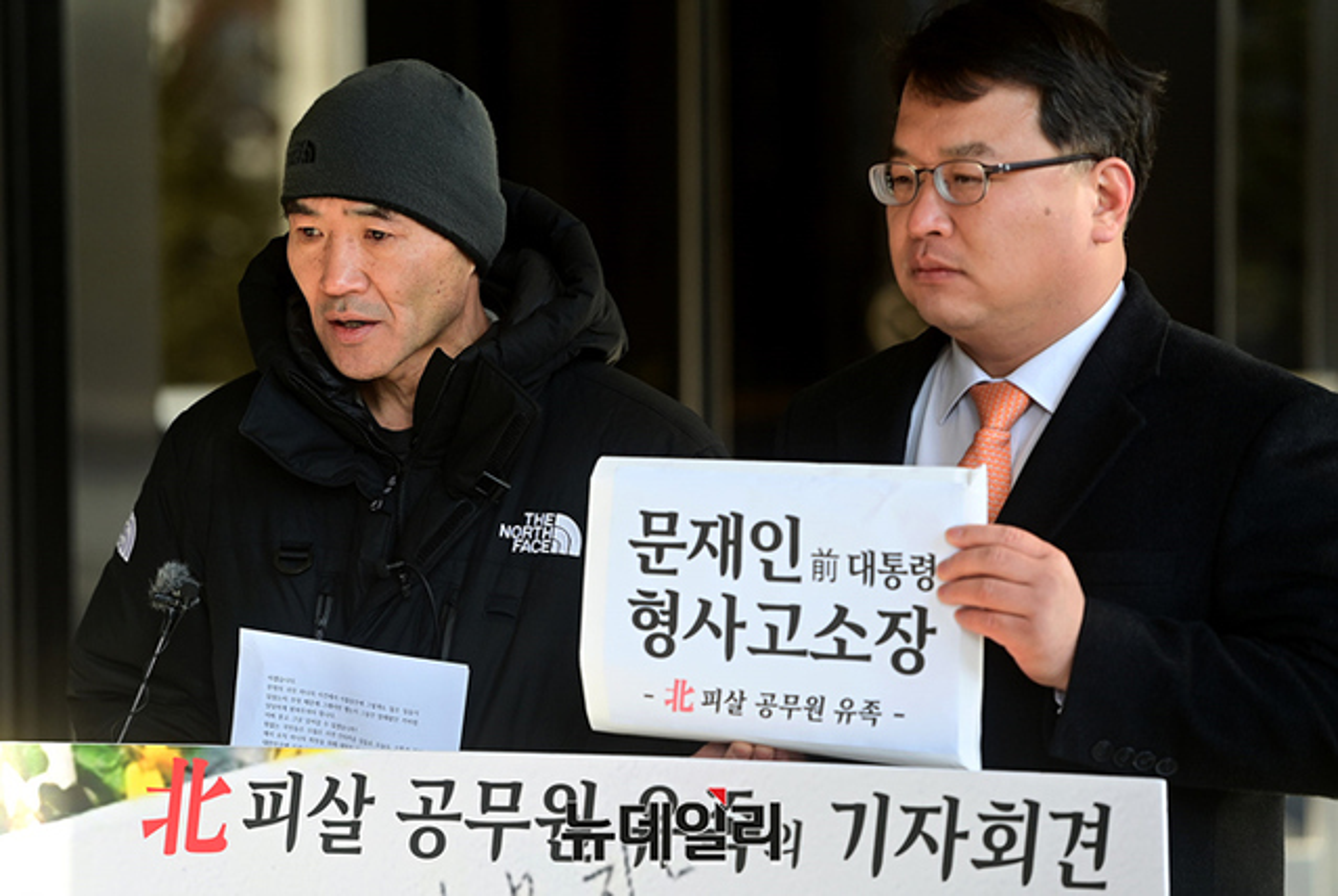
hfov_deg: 14.1
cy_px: 448
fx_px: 5397
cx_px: 669
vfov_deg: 9.5
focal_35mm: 145
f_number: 4
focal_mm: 145
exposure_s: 1/400
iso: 400
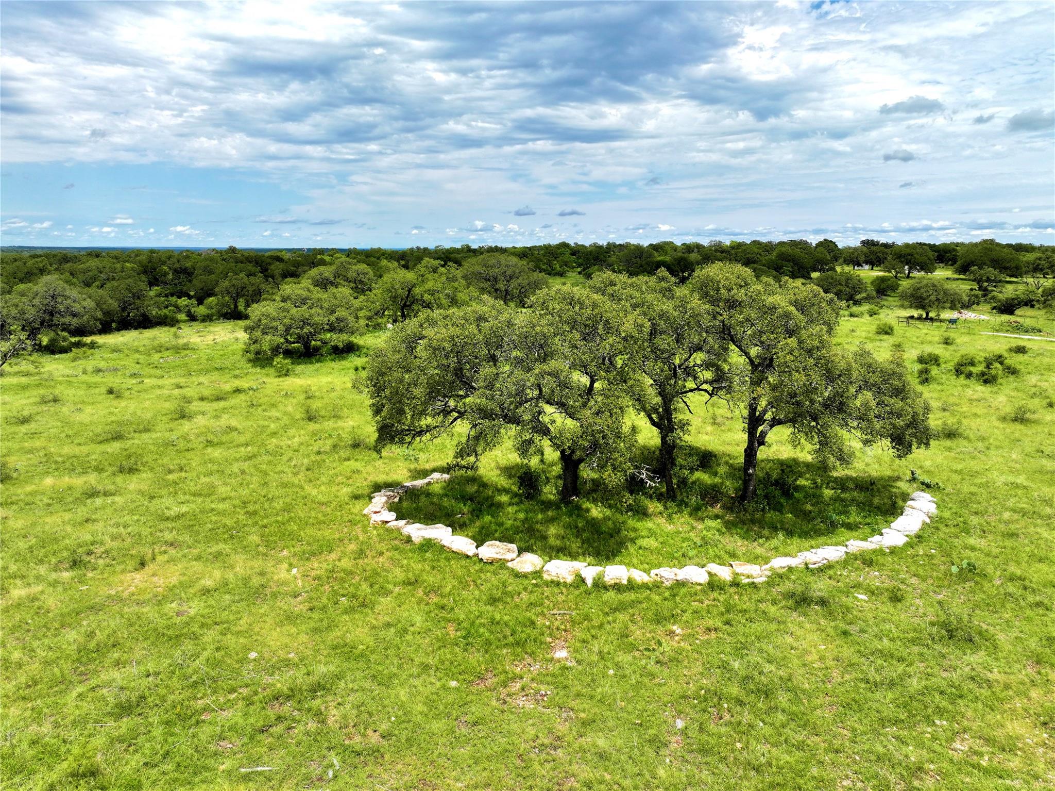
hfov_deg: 71.6
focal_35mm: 24
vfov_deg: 56.8
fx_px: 731
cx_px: 528
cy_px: 396
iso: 100
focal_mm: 12.29
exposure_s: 1/2000
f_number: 2.8
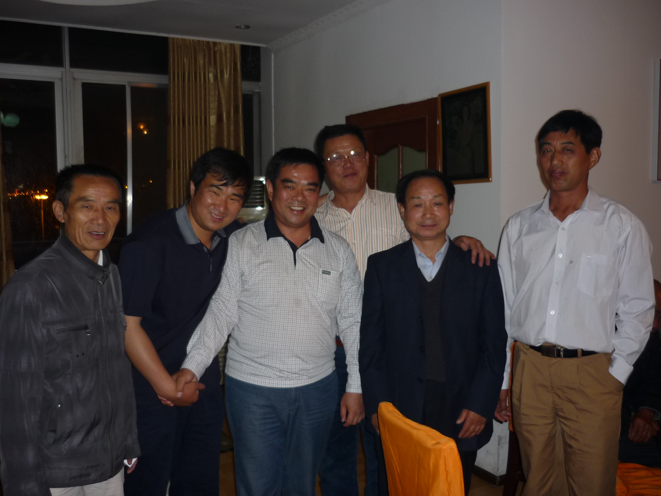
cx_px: 330
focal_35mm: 33
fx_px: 630
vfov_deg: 42.9
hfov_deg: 55.4
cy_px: 248
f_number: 2.8
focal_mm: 5.5
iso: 125
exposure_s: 1/30
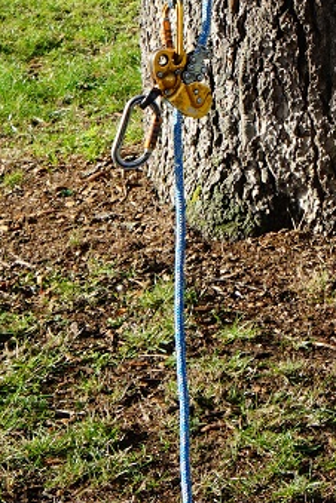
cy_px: -522
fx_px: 2478
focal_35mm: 177
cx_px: 566
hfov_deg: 7.6
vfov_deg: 10.6
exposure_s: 1/100
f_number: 9
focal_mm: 40
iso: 100
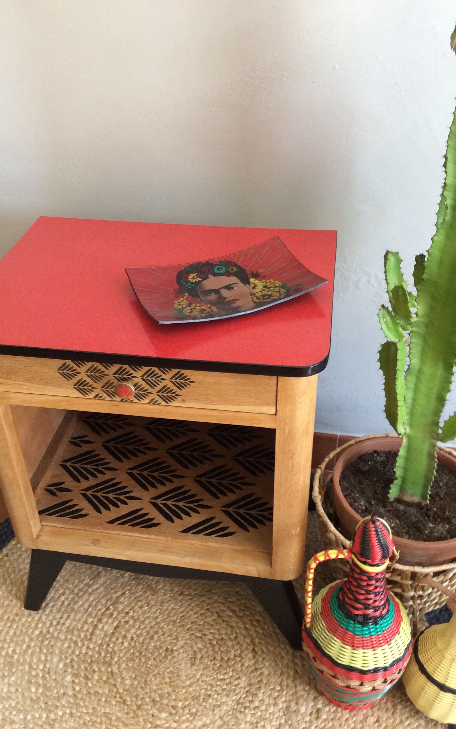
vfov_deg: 56.7
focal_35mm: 34
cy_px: 364
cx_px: 205
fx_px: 676
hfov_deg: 37.2
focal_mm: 3.3
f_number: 2.4
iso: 125
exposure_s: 1/25
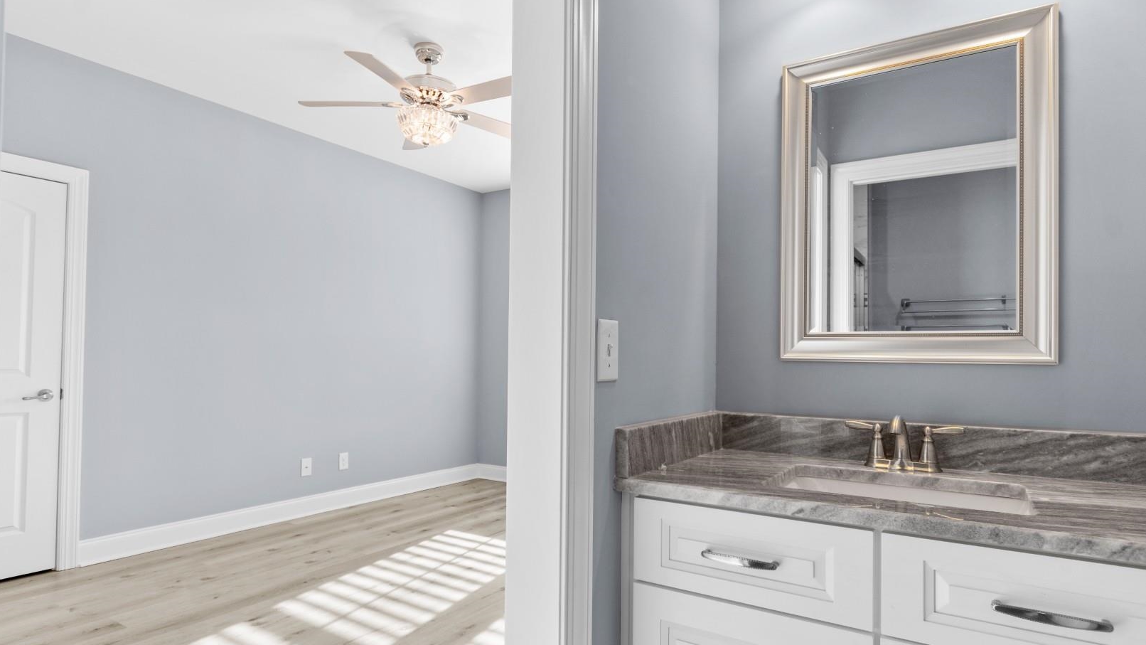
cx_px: 572
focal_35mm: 20
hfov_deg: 86.6
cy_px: 346
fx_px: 608
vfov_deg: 55.8
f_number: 4.8
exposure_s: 1/8
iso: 100
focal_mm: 13
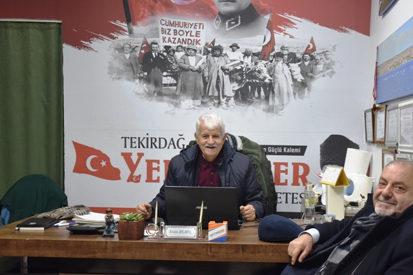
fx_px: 516
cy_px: 164
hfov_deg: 43.4
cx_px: 248
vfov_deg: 29.8
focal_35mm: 45
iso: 800
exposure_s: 1/80
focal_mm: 24
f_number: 4.5
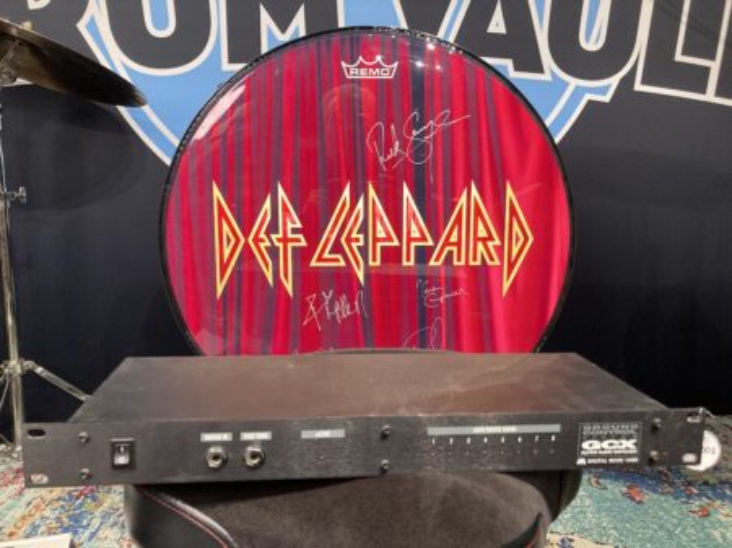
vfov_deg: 49.7
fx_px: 592
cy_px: 274
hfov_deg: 63.5
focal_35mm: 28
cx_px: 366
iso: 320
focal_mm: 3.99
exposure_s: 1/40
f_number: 1.8
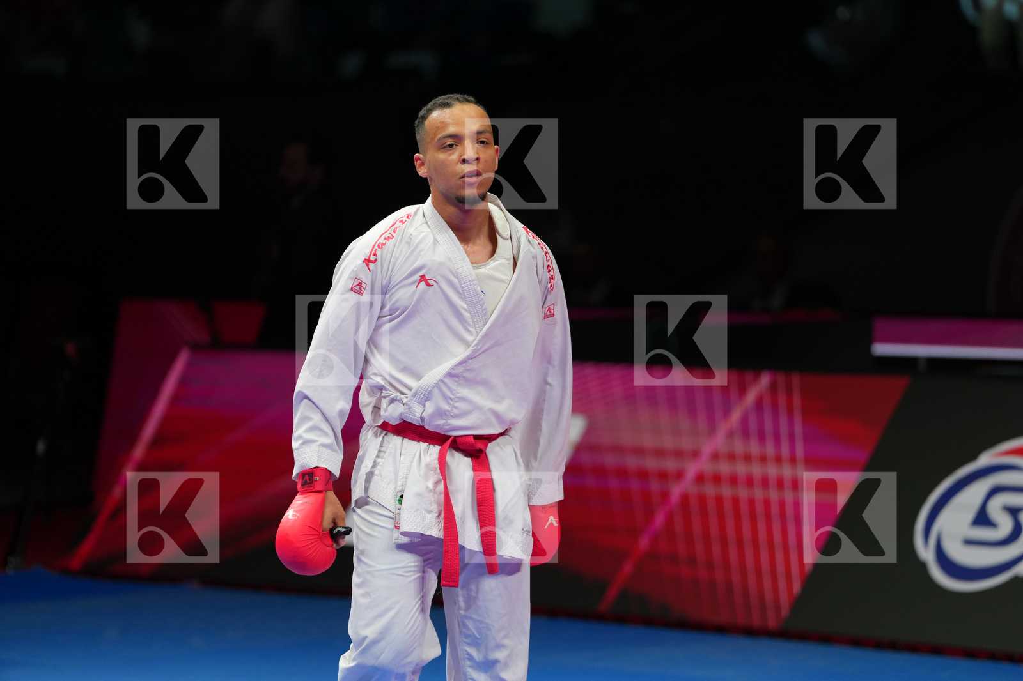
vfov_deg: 6.9
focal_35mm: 200
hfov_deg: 10.3
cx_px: 512
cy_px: 340
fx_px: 5682
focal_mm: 200
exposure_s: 1/1000
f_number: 2.8
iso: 640
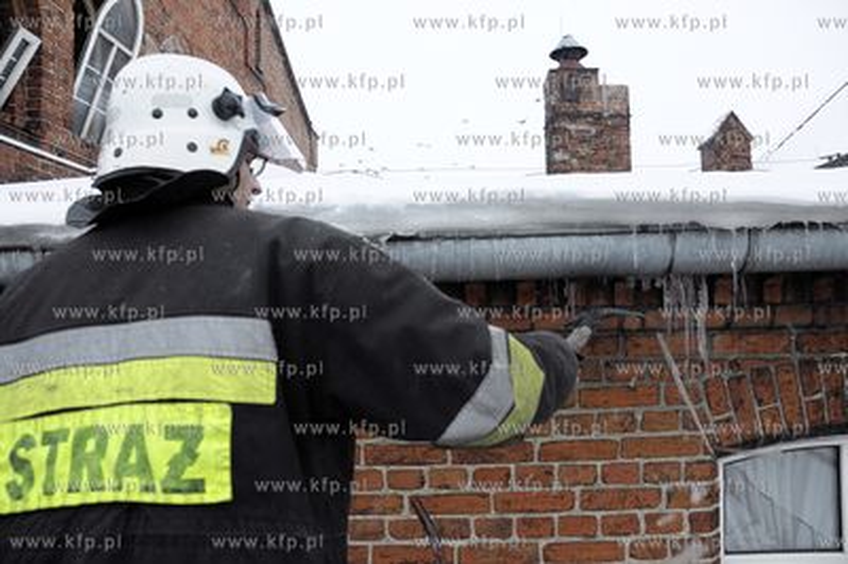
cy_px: 282
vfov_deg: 47.9
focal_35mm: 27
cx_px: 424
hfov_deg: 67.4
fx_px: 635
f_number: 5
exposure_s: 1/160
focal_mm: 18
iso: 1250
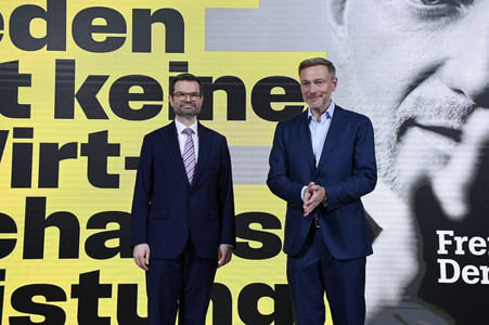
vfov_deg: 27.0
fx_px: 679
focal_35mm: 50
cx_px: 244
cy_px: 162
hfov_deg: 39.6
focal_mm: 50
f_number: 6.3
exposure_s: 1/500
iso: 8000
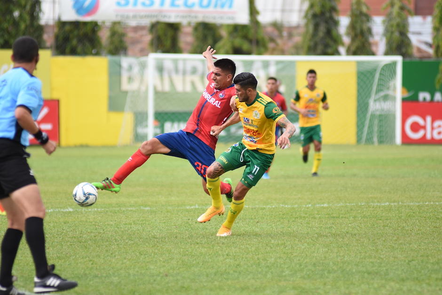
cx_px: 221
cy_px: 148
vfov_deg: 4.6
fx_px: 3684
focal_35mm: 300
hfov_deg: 6.9
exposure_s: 1/1000
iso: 200
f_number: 2.8
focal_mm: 200
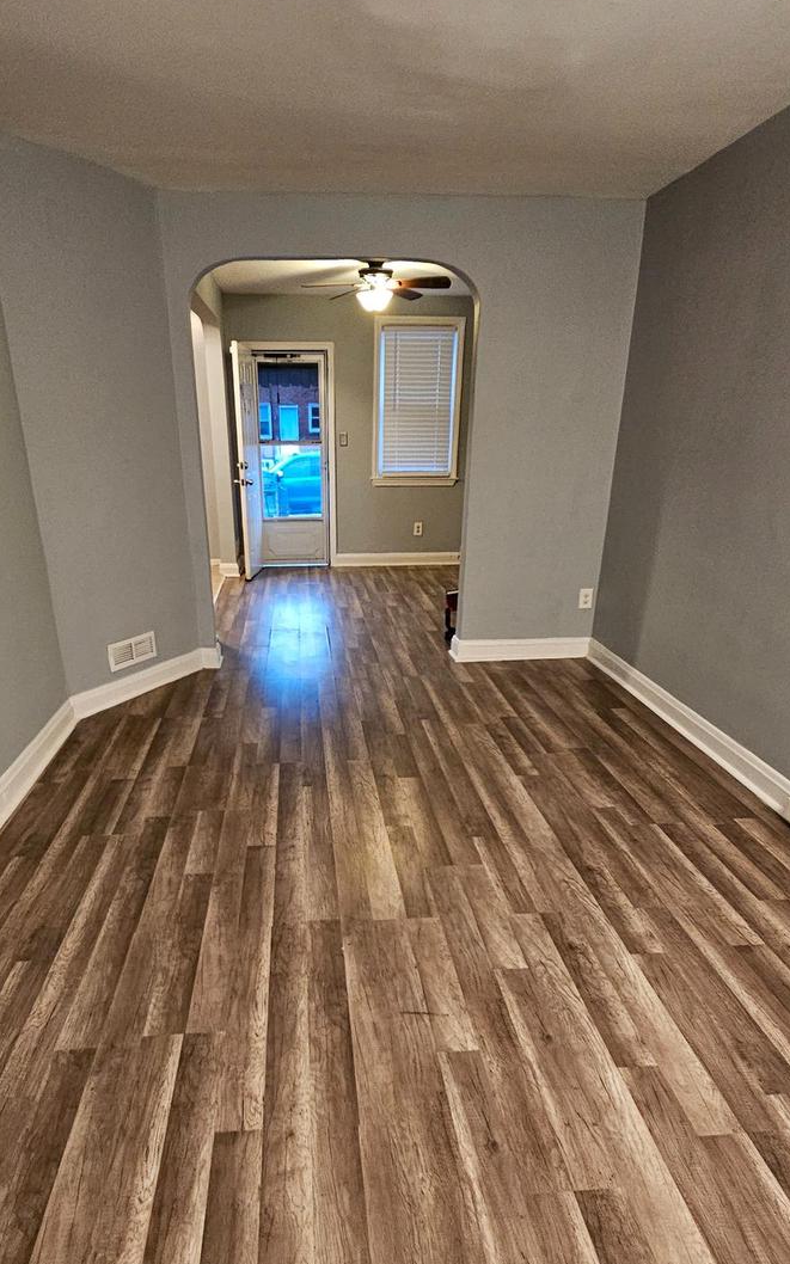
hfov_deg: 59.6
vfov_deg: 83.9
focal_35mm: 20
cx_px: 373
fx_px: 689
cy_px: 766
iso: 640
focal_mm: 2.2
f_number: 2.2
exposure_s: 1/30
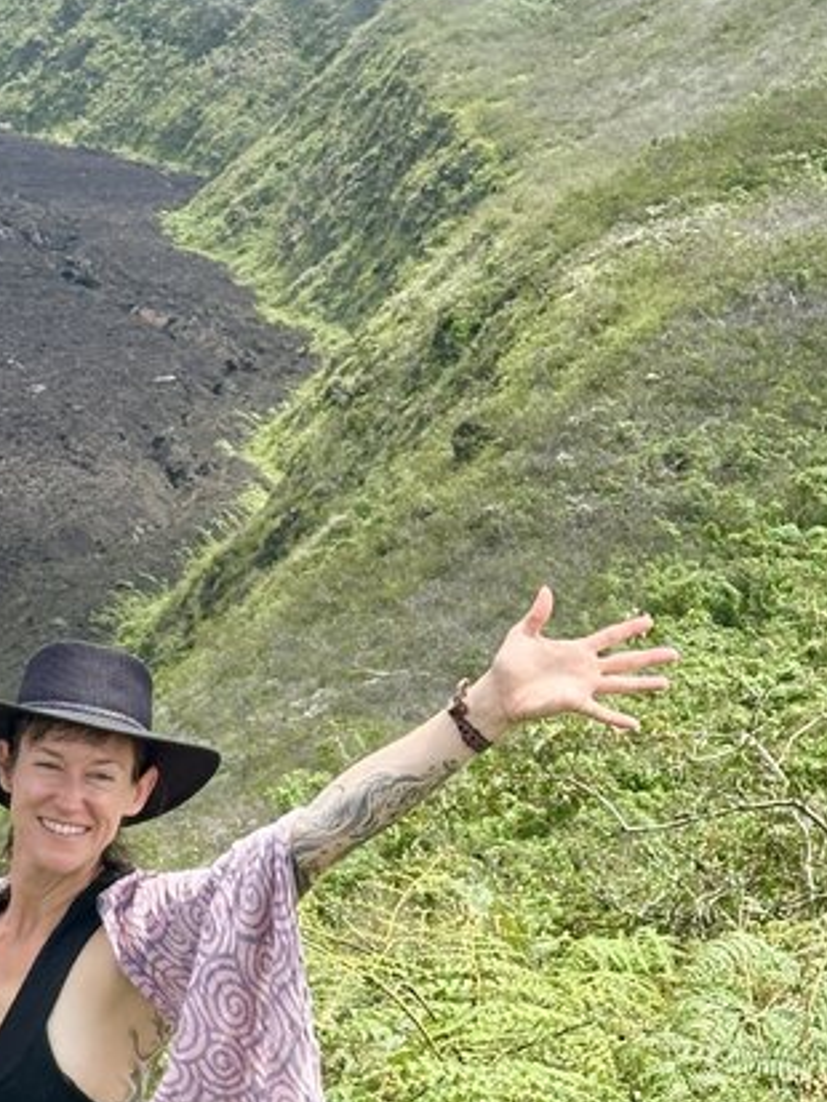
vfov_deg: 15.9
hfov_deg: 11.7
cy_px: 660
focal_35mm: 124
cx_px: -213
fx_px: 3948
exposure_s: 1/2028
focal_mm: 6.86
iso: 64
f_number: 1.78
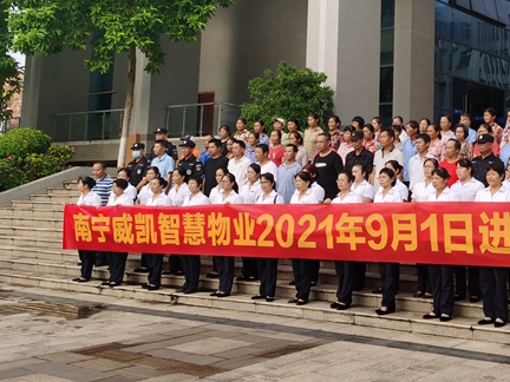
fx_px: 737
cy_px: 113
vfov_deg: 28.8
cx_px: 463
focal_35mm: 50
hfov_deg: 35.8
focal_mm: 5.56
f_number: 1.6
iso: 50
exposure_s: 1/1779
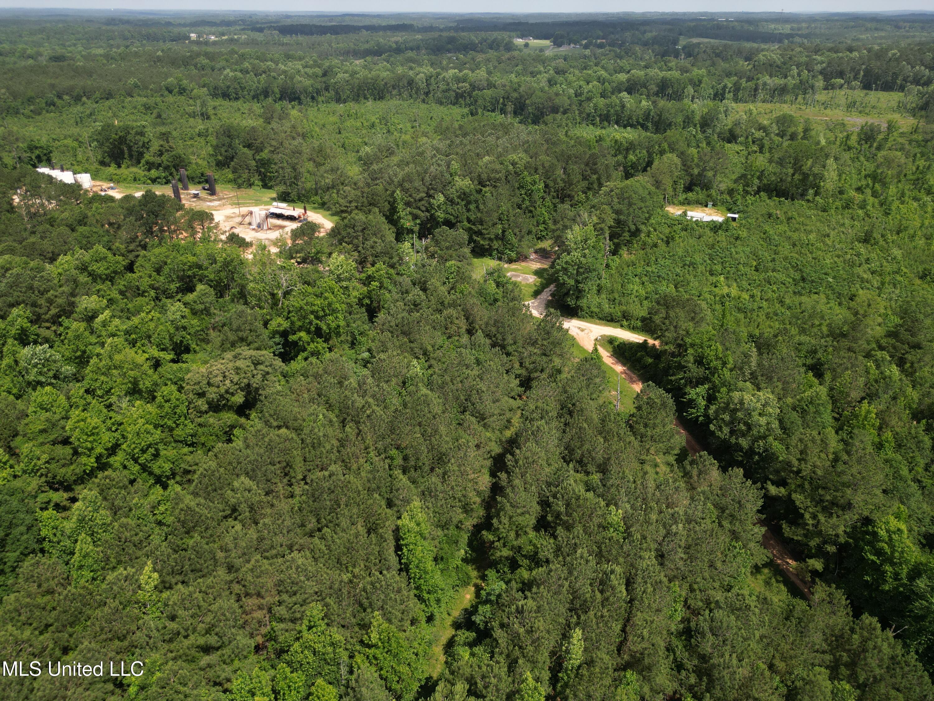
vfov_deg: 56.8
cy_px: 350
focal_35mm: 24
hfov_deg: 71.6
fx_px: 648
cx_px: 467
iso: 110
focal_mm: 6.72
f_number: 1.7
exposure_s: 1/2000
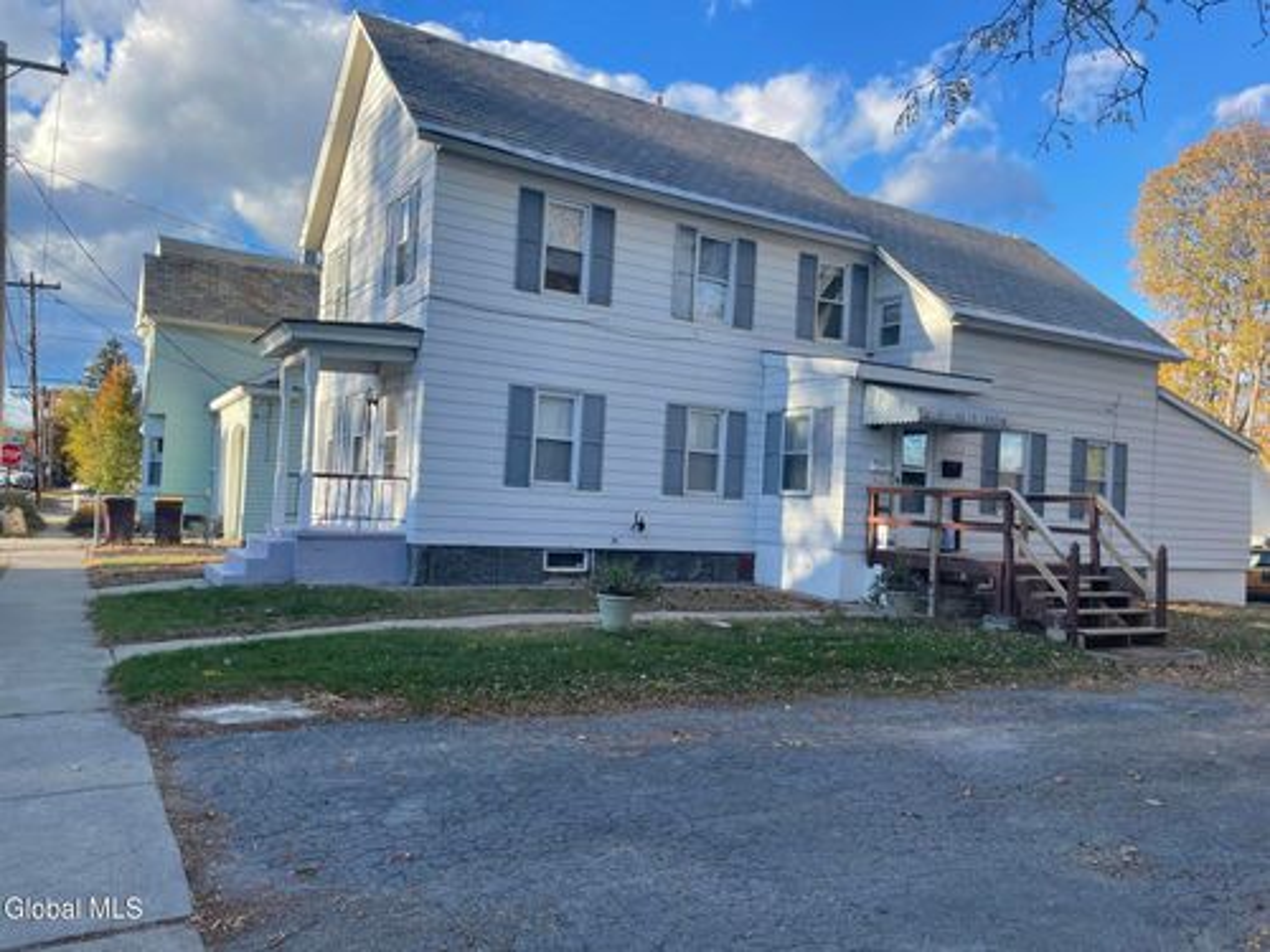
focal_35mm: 26
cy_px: 476
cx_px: 635
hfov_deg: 67.3
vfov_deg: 53.1
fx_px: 954
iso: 32
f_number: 1.6
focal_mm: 4.2
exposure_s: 1/849
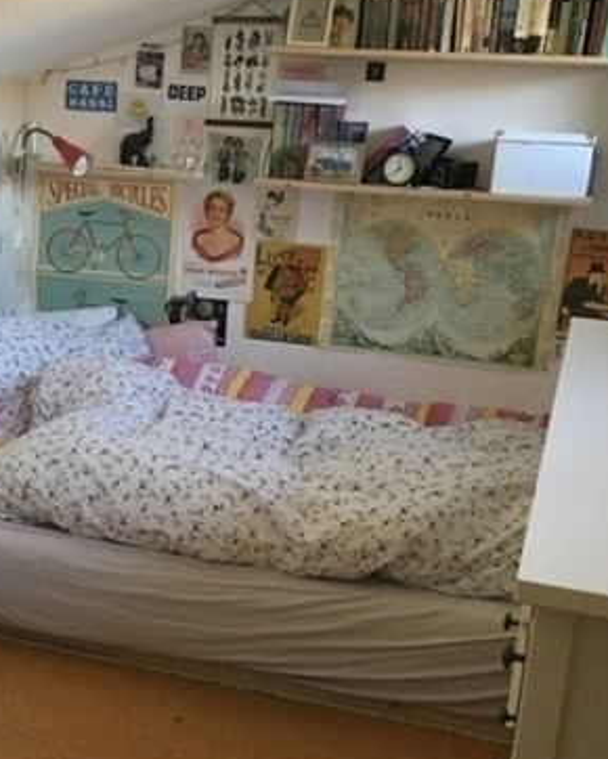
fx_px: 1348
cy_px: 455
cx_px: 69
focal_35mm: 60
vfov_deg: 31.3
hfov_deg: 24.7
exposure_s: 1/33
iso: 160
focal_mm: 4.15
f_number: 2.2
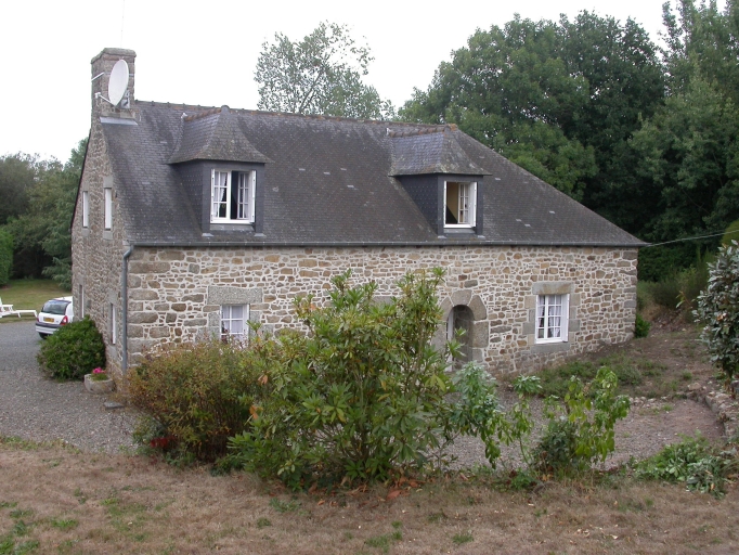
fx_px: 812
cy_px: 278
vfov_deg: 37.7
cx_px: 370
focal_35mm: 38
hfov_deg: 49.0
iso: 100
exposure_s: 1/140
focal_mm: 7.85
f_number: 4.7
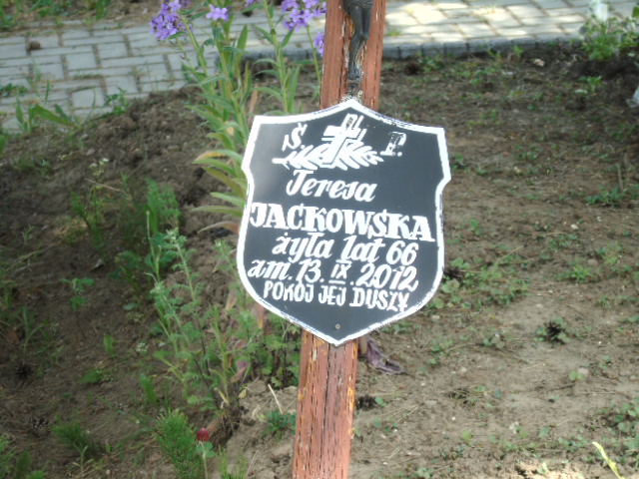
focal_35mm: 124
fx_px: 2289
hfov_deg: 15.9
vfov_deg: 12.0
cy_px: 240
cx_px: 320
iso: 80
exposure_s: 1/125
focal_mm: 22
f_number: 4.6
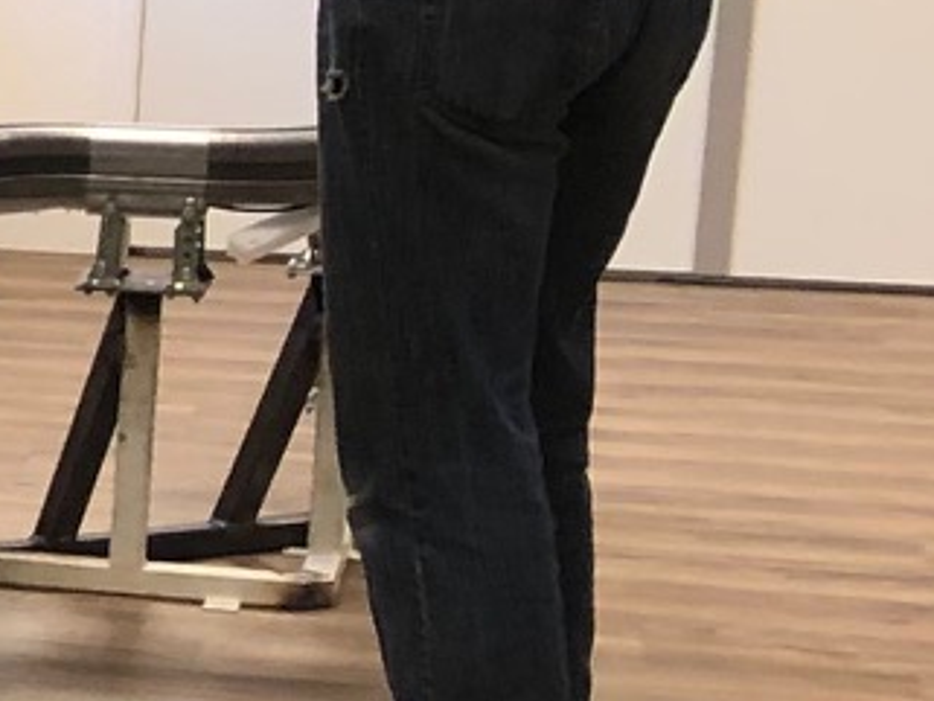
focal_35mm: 176
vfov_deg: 8.4
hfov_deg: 8.9
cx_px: -1984
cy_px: 529
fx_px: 4751
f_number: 1.8
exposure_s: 1/17
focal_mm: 3.99
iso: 40
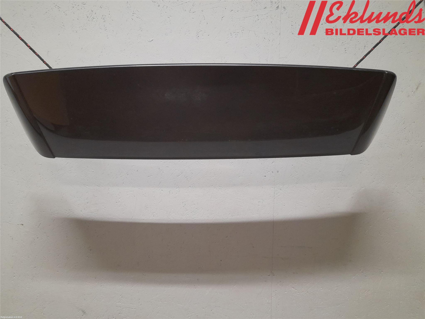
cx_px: 212
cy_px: 160
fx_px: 307
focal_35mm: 25
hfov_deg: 69.4
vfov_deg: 54.9
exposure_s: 1/50
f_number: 2
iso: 250
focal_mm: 4.6
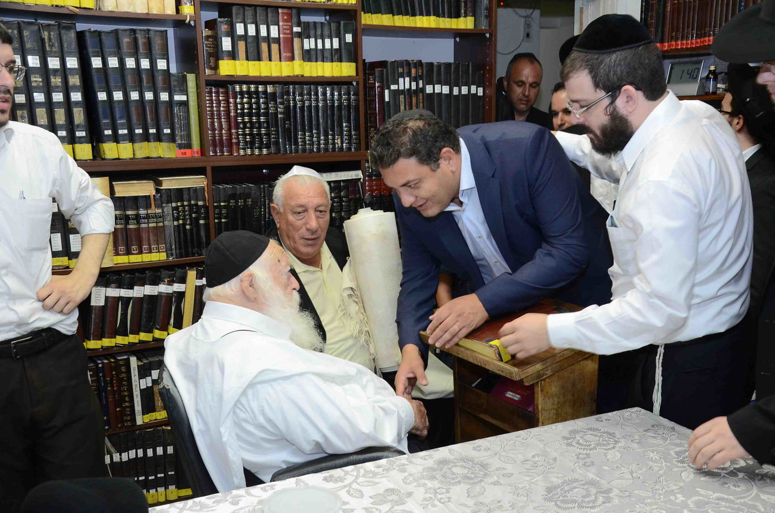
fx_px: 838
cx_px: 388
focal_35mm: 39
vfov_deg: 34.1
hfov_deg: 49.6
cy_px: 256
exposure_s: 1/60
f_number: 5.6
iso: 800
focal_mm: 26
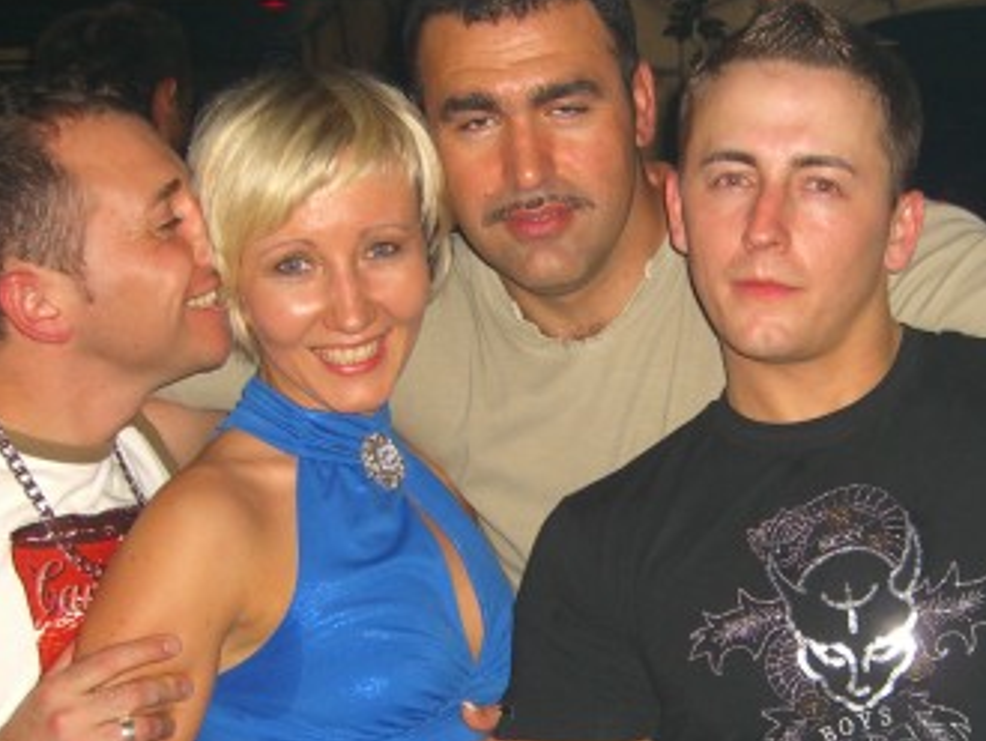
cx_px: 696
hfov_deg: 27.9
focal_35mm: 69
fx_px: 1967
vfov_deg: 21.2
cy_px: 511
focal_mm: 7.9
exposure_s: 1/60
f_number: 2.8
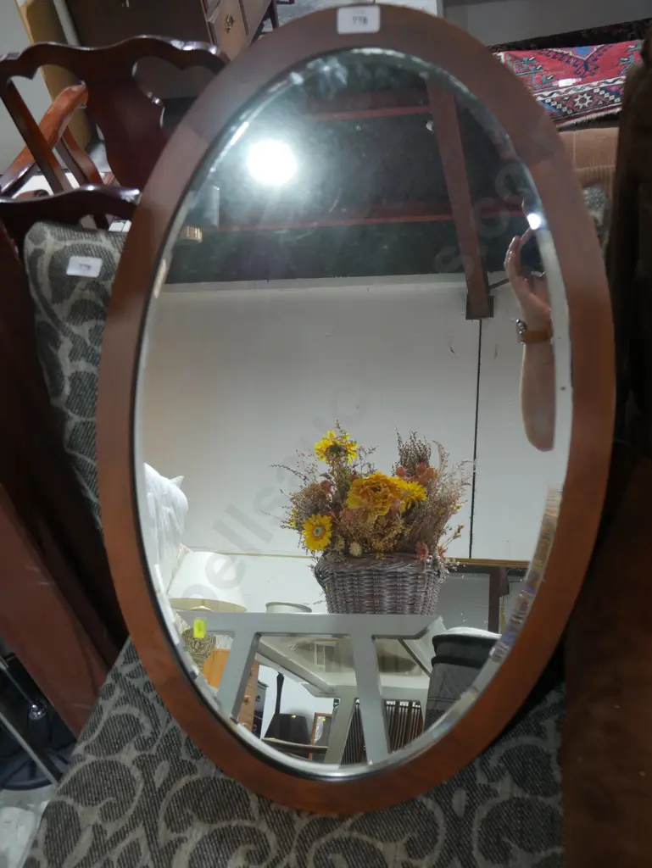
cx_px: 326
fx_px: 954
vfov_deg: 49.0
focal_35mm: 38
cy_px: 434
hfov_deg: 37.8
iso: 400
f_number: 4.1
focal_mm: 19
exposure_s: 1/60
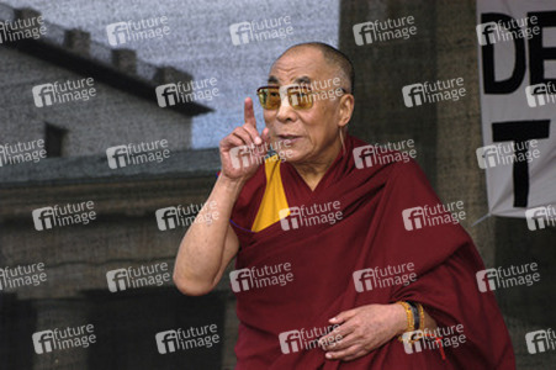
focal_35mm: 158
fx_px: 2431
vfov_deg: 8.7
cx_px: 278
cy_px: 185
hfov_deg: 13.0
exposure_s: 1/160
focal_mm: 105
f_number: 10
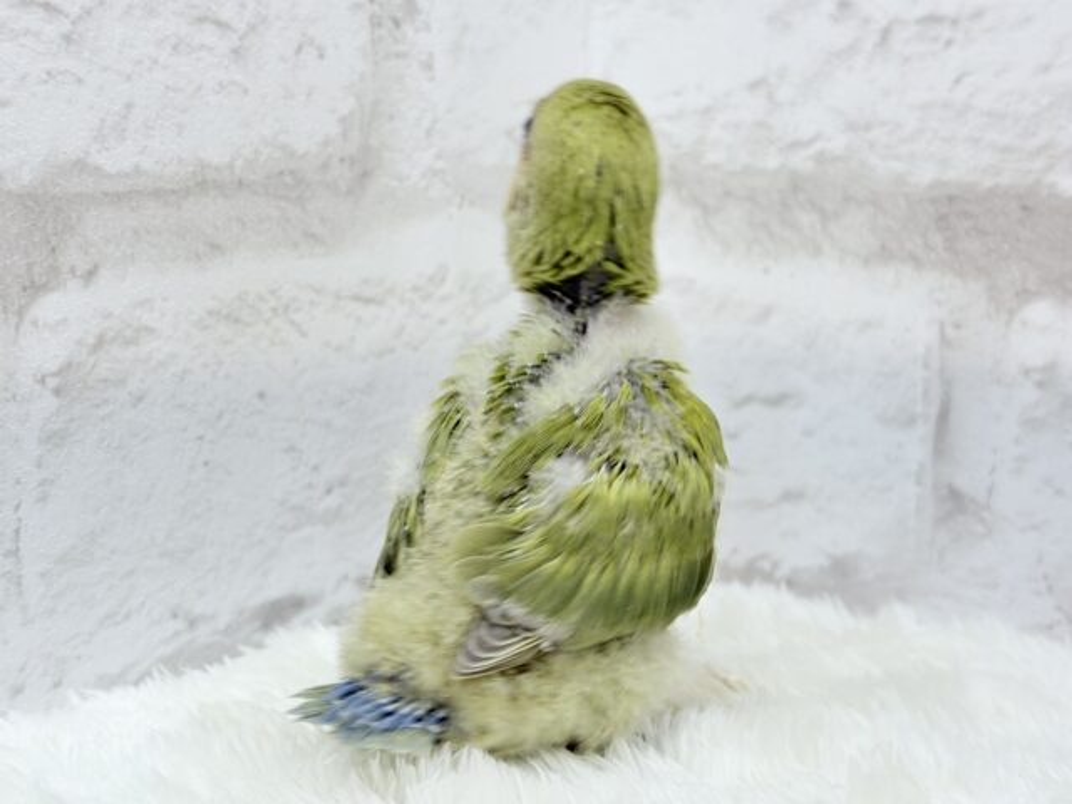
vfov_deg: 28.0
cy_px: 402
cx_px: 536
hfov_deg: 36.8
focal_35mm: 52
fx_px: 1610
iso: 50
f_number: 1.6
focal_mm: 5.96
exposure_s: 1/50
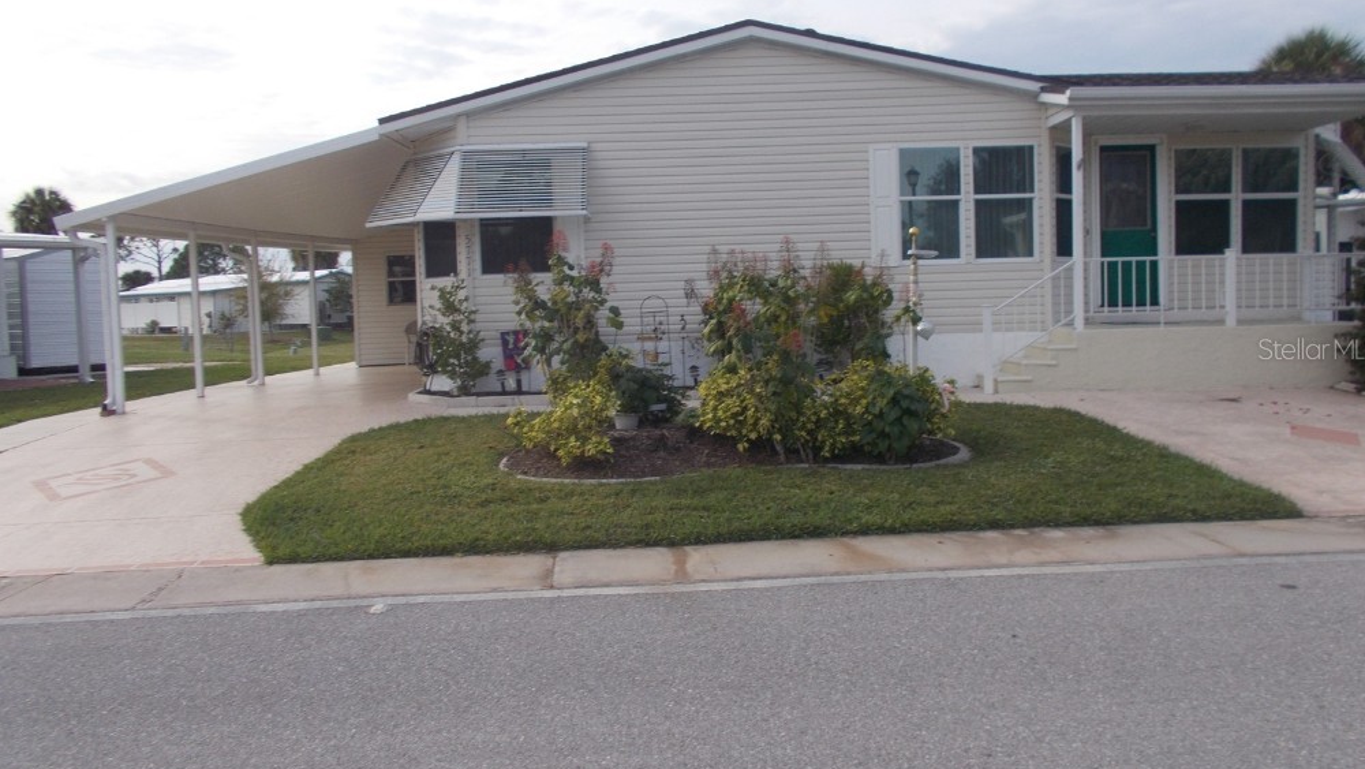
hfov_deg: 66.1
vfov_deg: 40.2
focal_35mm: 29
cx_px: 688
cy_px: 348
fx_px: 1050
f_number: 8
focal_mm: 4.6
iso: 80
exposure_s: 1/100
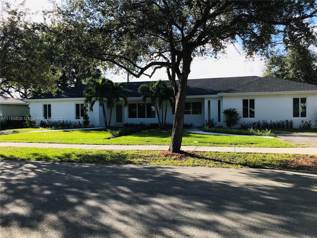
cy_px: 119
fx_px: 256
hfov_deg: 63.4
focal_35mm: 28
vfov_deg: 49.7
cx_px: 158
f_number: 1.8
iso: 20
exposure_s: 1/1277
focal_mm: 3.99
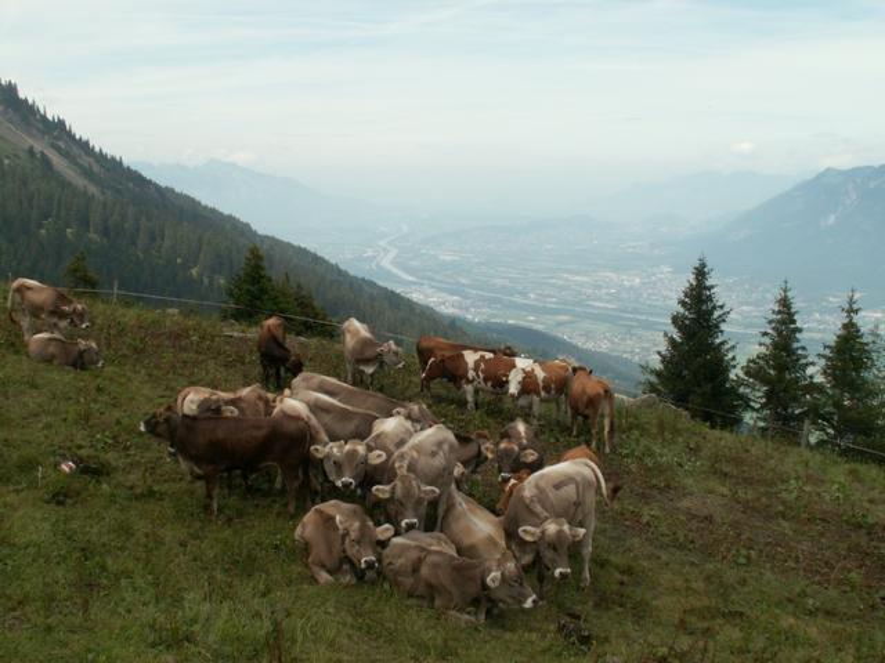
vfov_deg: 40.7
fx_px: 895
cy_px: 332
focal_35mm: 35
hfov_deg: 52.6
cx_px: 442
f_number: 6.3
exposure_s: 1/160
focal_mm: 5.86
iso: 50
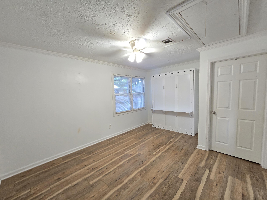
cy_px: 100
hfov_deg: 106.2
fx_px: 100
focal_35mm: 13
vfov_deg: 89.9
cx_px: 134
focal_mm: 2.2
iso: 200
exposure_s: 1/60
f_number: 2.2
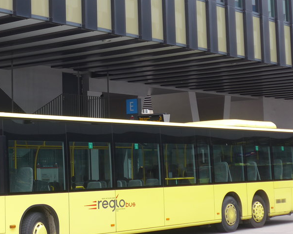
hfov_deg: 21.9
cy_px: 84
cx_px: 53
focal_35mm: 86
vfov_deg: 17.8
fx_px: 746
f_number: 2.8
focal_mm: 9
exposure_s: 1/100
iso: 80
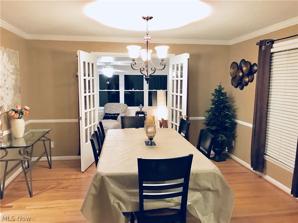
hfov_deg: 63.4
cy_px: 112
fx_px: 241
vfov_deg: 49.7
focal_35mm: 28
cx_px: 149
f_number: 1.8
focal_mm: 3.99
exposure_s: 1/12
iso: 100
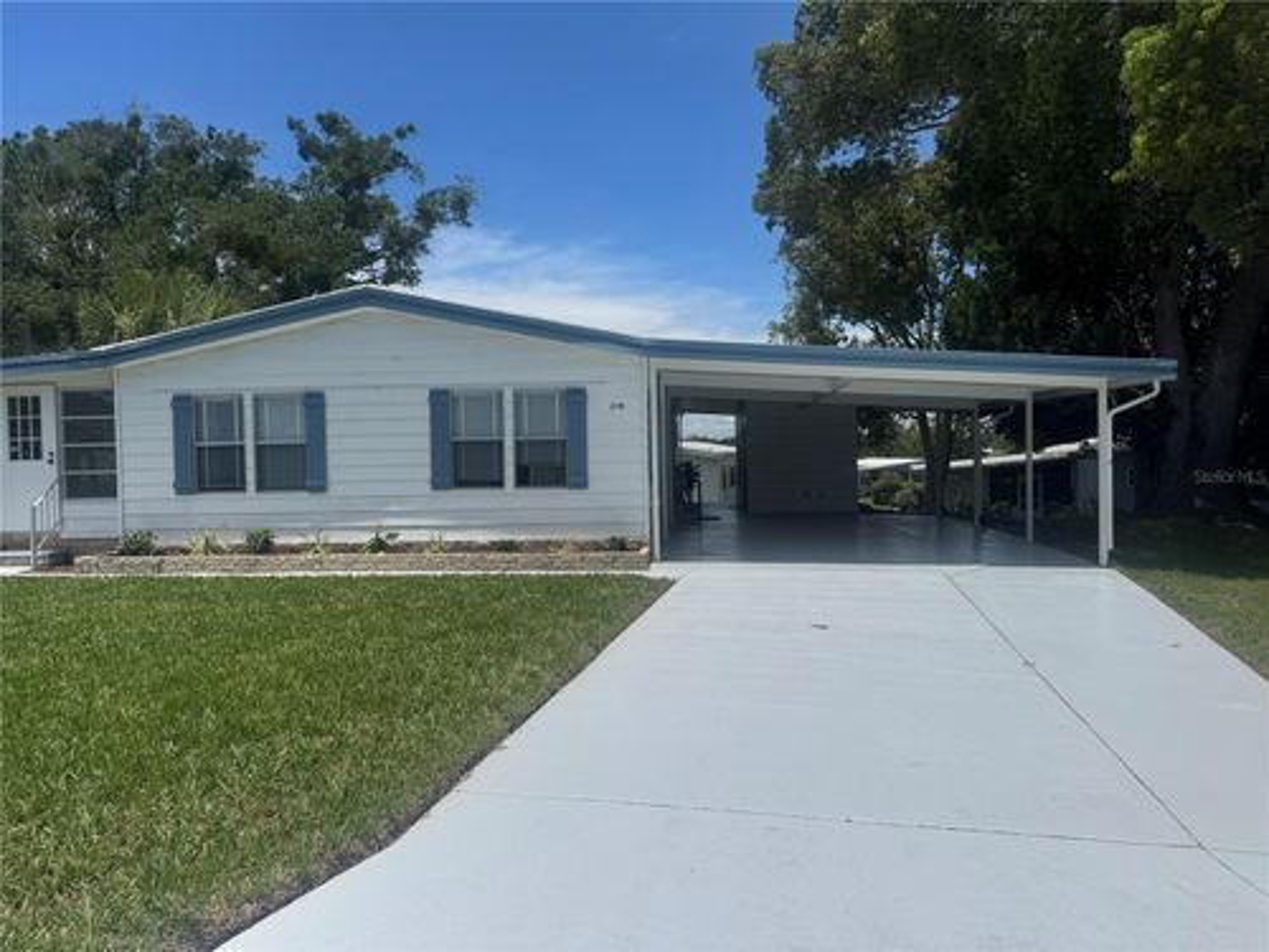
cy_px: 476
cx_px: 634
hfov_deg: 71.6
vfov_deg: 56.8
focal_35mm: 24
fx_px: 880
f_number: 1.78
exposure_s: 1/9009
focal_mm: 6.76
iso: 80
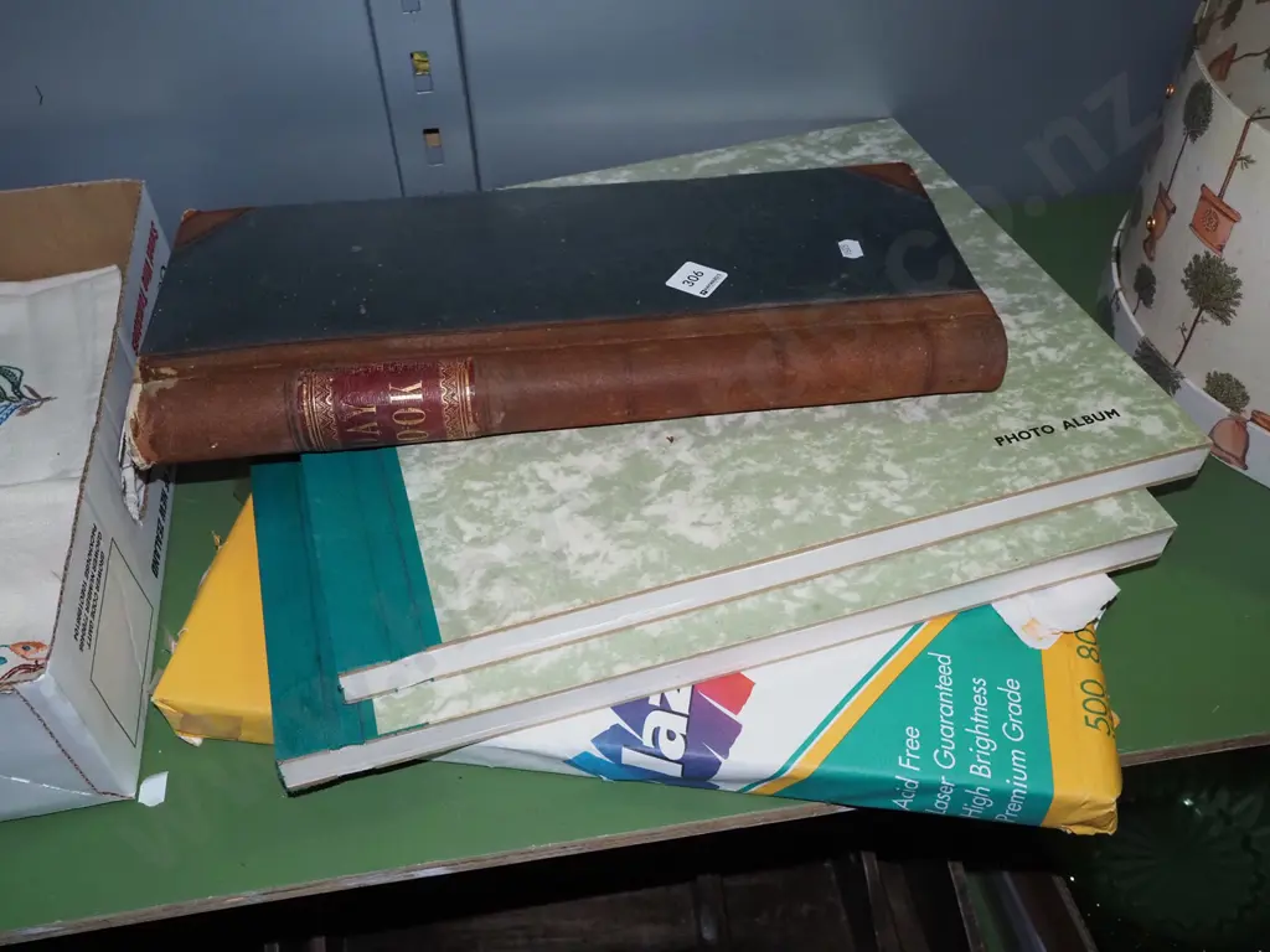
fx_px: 1174
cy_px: 476
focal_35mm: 32
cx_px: 635
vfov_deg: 44.2
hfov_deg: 56.8
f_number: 5.6
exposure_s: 1/160
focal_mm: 16
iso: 2500
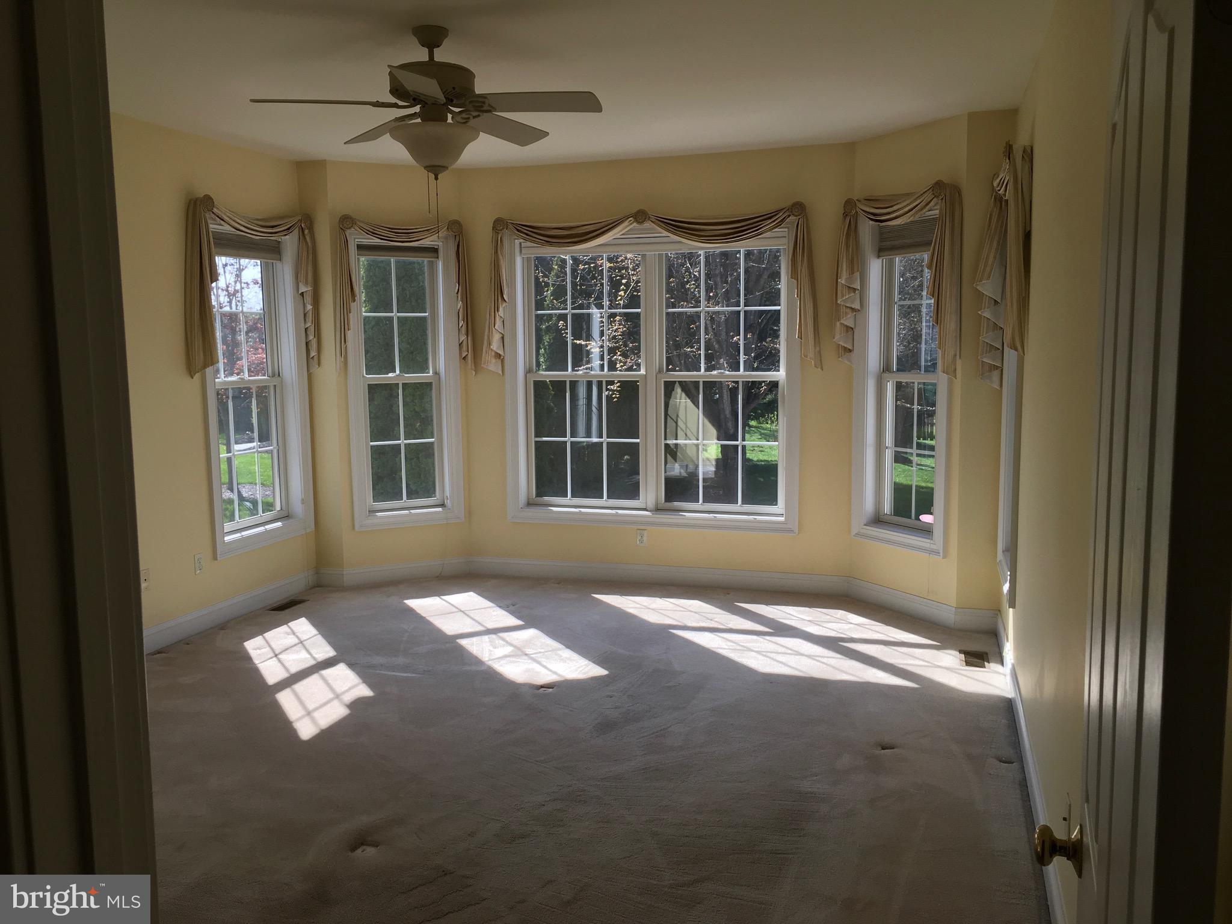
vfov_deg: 48.2
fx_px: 1032
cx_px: 616
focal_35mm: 29
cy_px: 462
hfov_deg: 61.7
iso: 25
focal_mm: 4.15
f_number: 2.2
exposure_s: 1/238
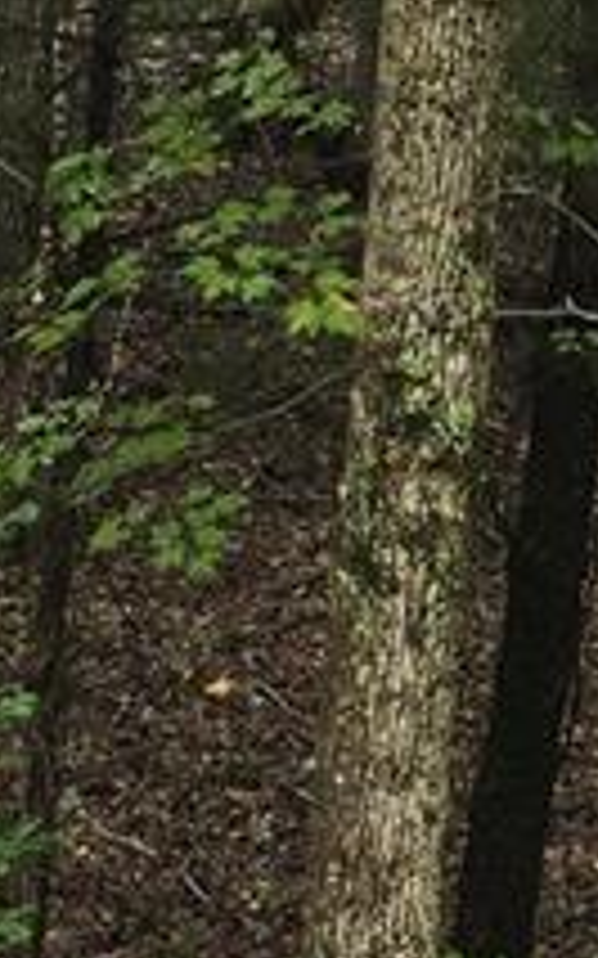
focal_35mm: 176
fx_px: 4592
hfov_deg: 7.1
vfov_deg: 11.9
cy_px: 351
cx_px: 1263
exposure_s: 1/180
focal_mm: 6.3
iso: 64
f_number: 1.7
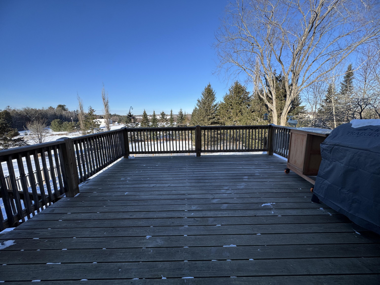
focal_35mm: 14
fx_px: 154
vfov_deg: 85.7
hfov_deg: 102.1
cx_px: 190
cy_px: 142
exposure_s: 1/1160
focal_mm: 2.22
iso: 50
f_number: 2.2
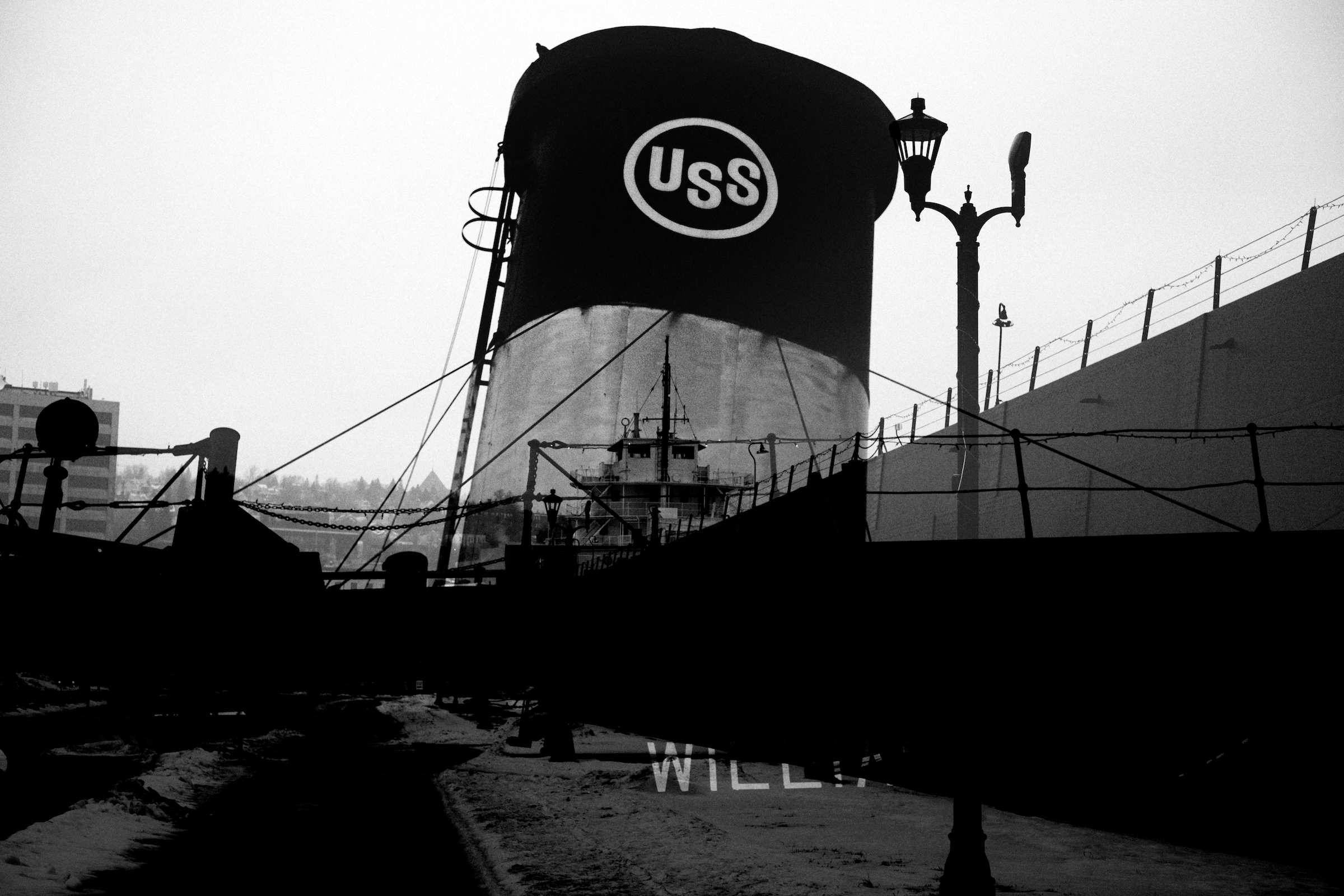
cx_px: 672
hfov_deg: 37.5
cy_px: 448
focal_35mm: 53
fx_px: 1979
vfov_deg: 25.5
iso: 320
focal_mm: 35
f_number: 2.8
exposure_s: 1/1700
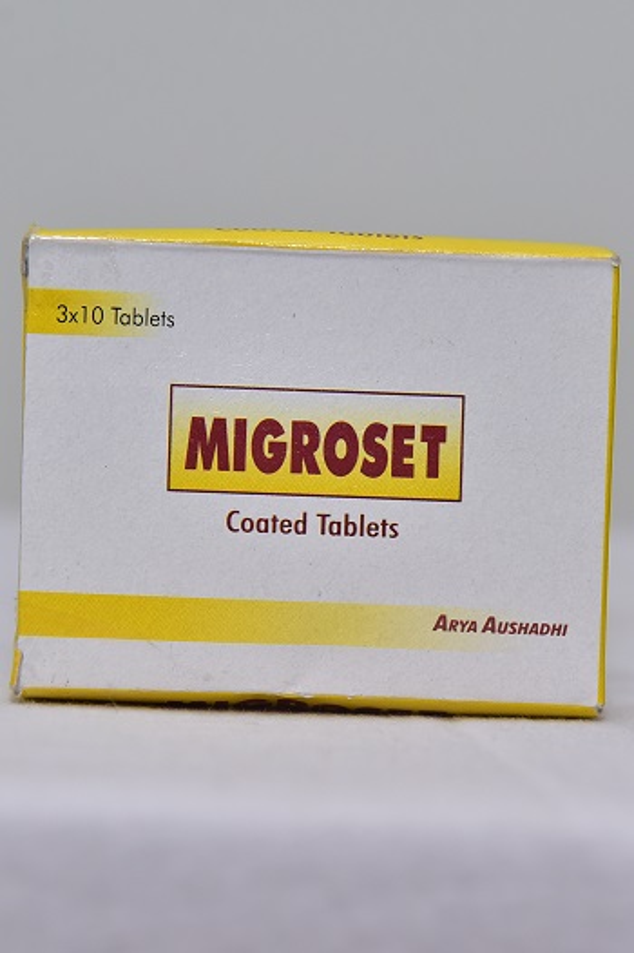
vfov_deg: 17.1
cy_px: 476
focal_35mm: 120
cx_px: 317
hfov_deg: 11.4
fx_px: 3174
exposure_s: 1/160
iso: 1600
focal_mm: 120
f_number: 5.6
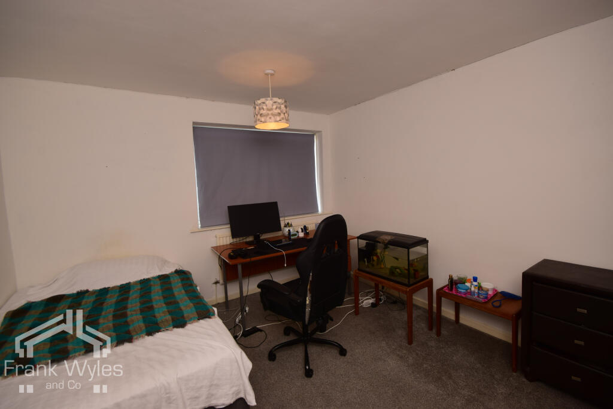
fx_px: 255
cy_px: 204
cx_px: 306
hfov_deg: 100.4
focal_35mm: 15
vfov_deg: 77.3
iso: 100
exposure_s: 1/25
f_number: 10
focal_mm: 10
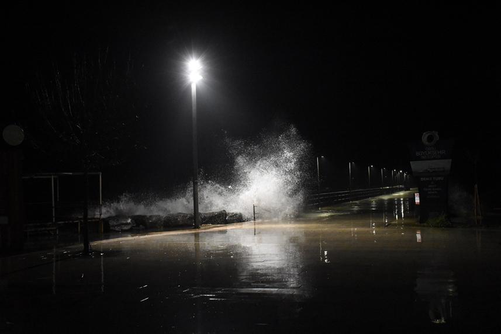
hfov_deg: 43.6
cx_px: 250
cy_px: 167
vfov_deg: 29.9
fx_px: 626
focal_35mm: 45
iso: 8000
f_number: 5.6
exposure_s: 1/125
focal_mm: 30
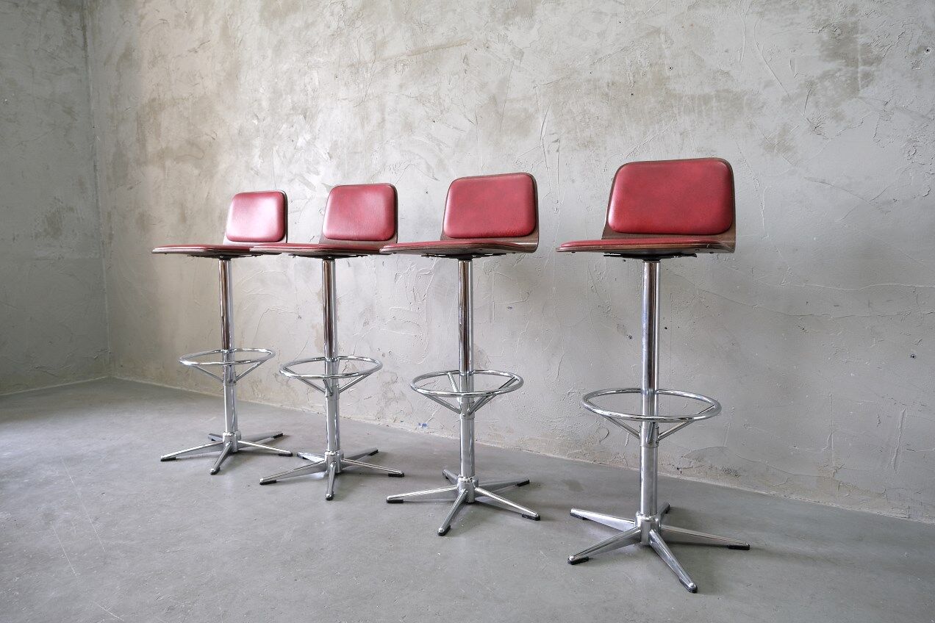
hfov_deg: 73.7
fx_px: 623
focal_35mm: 24
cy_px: 312
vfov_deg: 53.1
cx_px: 468
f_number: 4
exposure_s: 1/20
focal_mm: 16
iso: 640
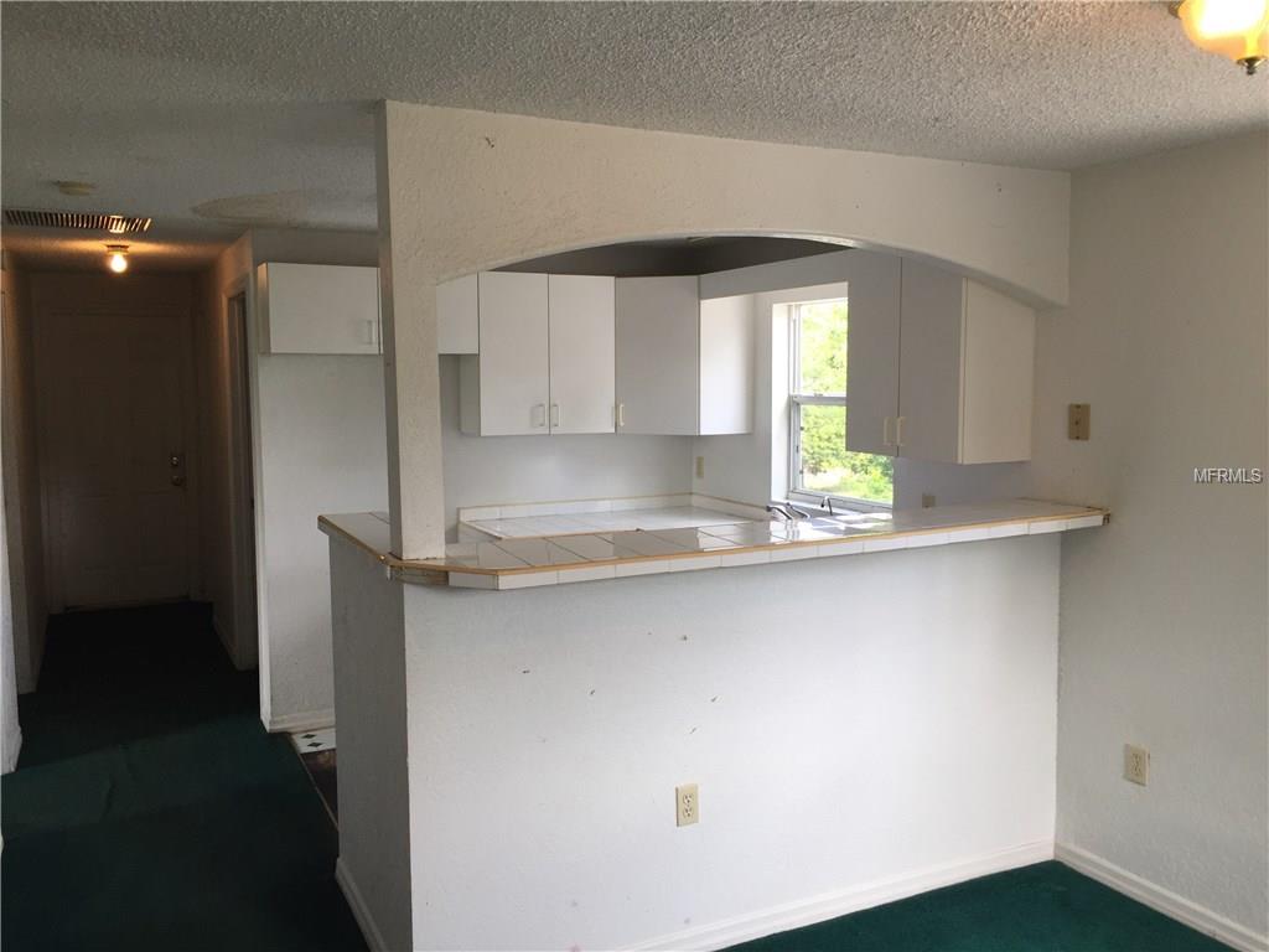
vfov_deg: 48.2
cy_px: 476
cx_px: 634
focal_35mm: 29
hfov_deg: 61.7
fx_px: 1063
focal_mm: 4.15
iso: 50
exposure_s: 1/120
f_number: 2.2
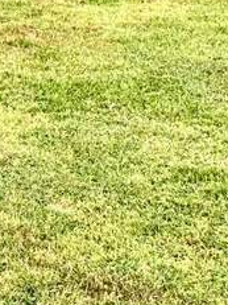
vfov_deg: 14.0
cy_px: -144
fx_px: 1169
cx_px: -356
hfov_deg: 9.6
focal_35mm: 133
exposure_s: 1/5525
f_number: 1.78
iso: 80
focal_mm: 6.86
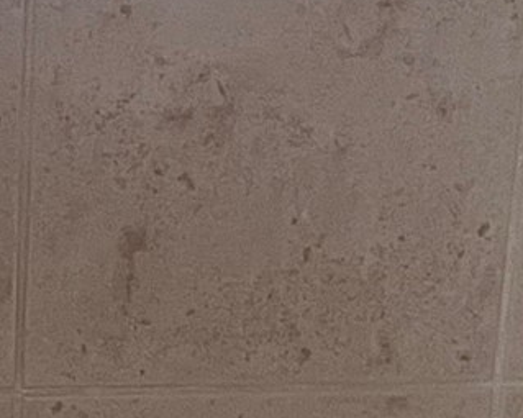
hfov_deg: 11.3
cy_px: 1105
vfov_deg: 8.4
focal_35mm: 163
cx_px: -289
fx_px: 2522
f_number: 1.6
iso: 500
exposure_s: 1/49
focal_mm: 5.1
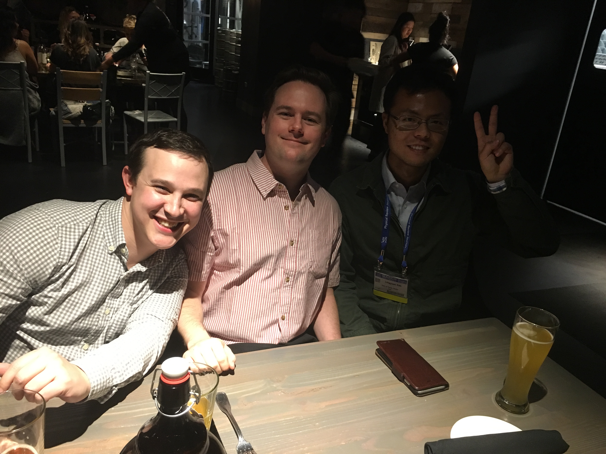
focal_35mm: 29
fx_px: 508
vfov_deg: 48.2
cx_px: 303
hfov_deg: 61.7
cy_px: 227
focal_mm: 4.15
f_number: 2.2
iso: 200
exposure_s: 1/17
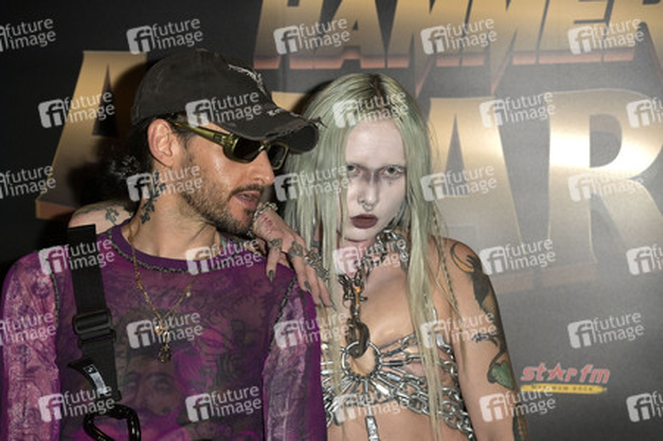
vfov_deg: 15.9
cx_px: 332
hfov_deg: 23.7
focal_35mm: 86
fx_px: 1583
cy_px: 220
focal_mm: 86
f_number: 5
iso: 640
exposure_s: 1/200
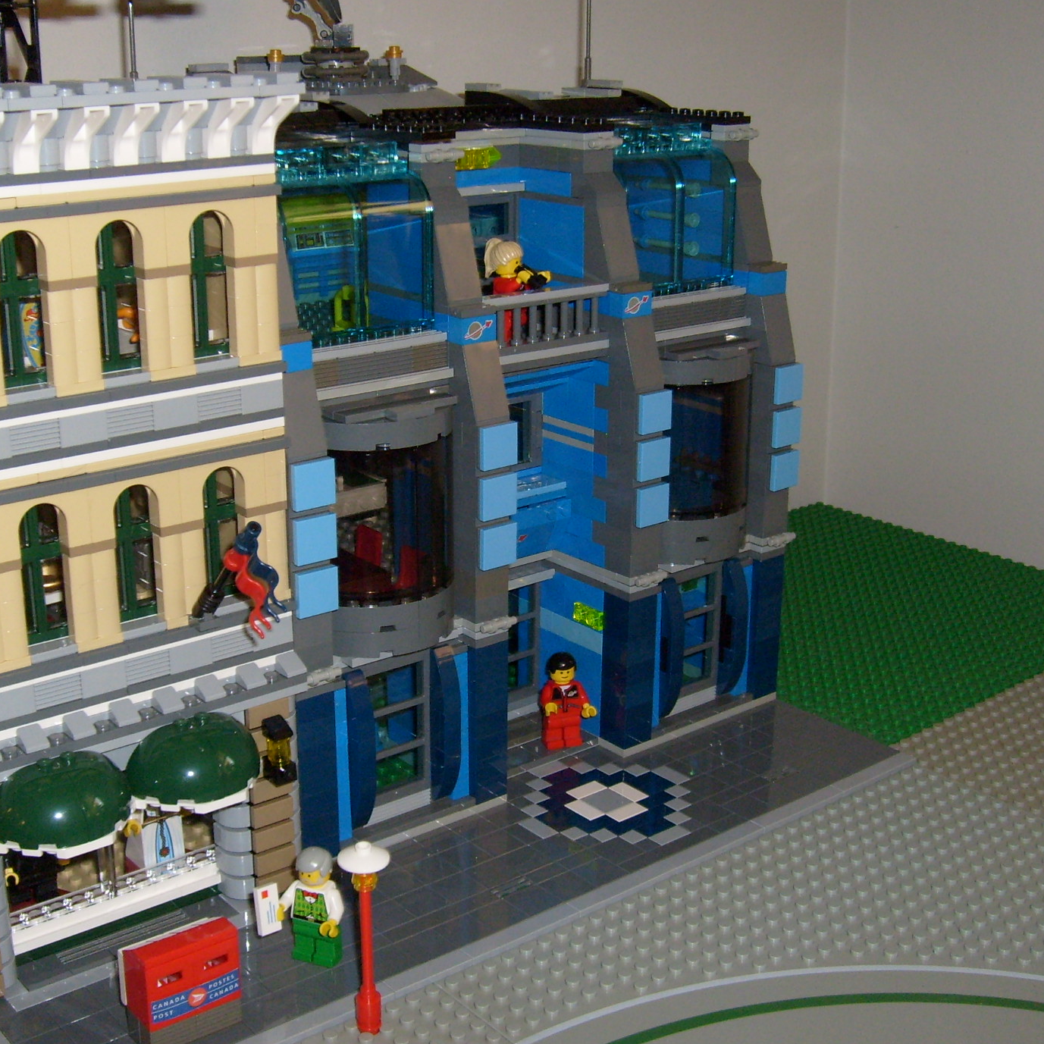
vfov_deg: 36.8
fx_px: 1570
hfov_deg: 36.8
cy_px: 481
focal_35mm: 46
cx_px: 466
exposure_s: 1/45
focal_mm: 5.8
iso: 100
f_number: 2.8
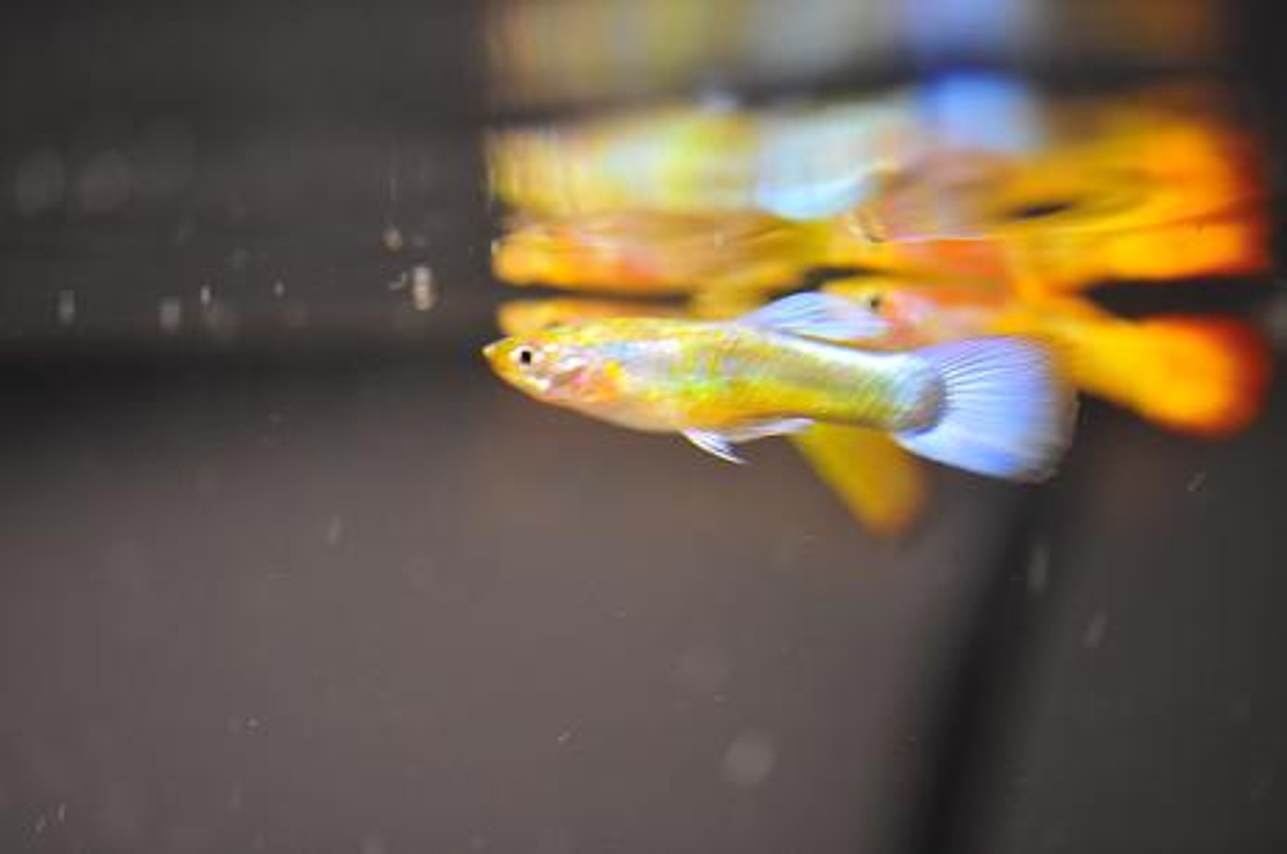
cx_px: 644
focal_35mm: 200
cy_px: 427
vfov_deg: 6.8
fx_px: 7140
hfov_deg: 10.3
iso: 1600
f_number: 4.8
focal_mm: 200
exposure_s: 1/40
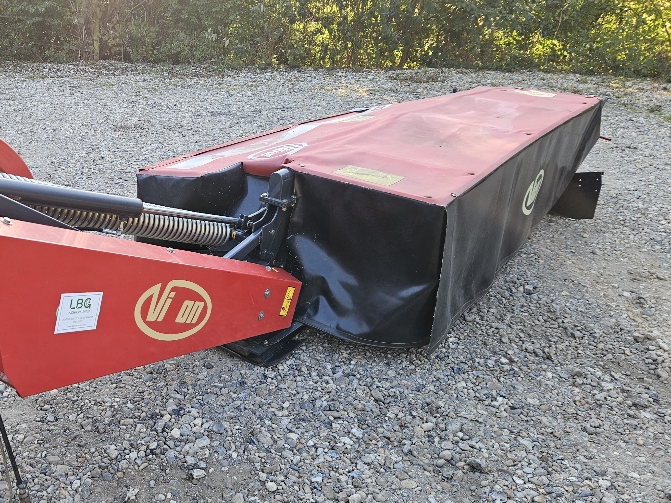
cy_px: 255
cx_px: 178
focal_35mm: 34
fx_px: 659
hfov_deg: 51.9
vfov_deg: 41.8
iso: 25
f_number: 1.8
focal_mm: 5.4
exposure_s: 1/78.9
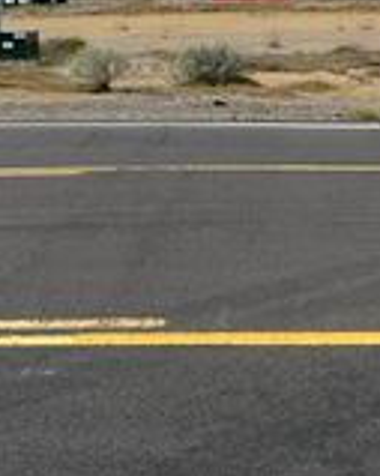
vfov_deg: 23.1
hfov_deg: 18.9
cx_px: 314
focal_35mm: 80
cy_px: 22
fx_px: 1126
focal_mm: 5.7
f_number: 1.5
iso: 50
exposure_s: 1/7463
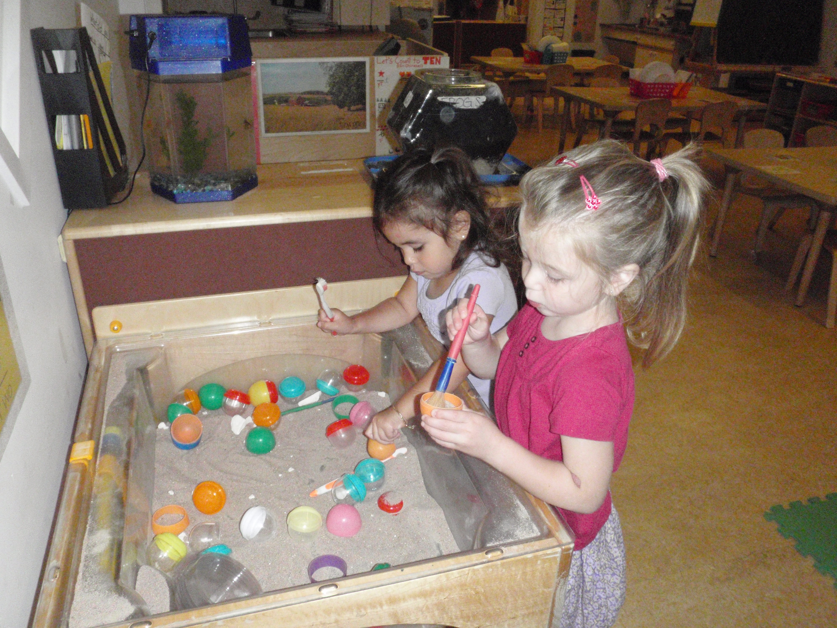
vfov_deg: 49.7
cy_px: 314
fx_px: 677
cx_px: 418
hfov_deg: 63.4
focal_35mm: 28
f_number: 3.5
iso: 800
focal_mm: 5
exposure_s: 1/500
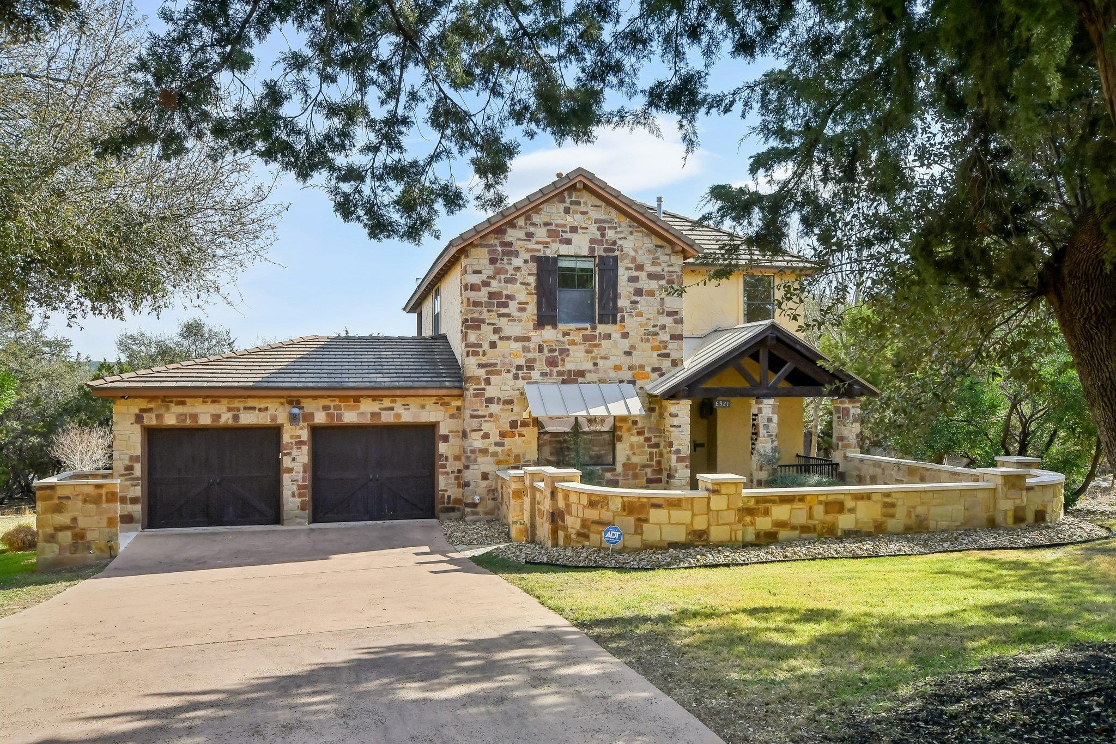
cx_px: 558
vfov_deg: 47.9
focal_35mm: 27
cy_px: 372
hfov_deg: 67.4
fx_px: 837
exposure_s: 1/1000
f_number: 8
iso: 400
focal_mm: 18
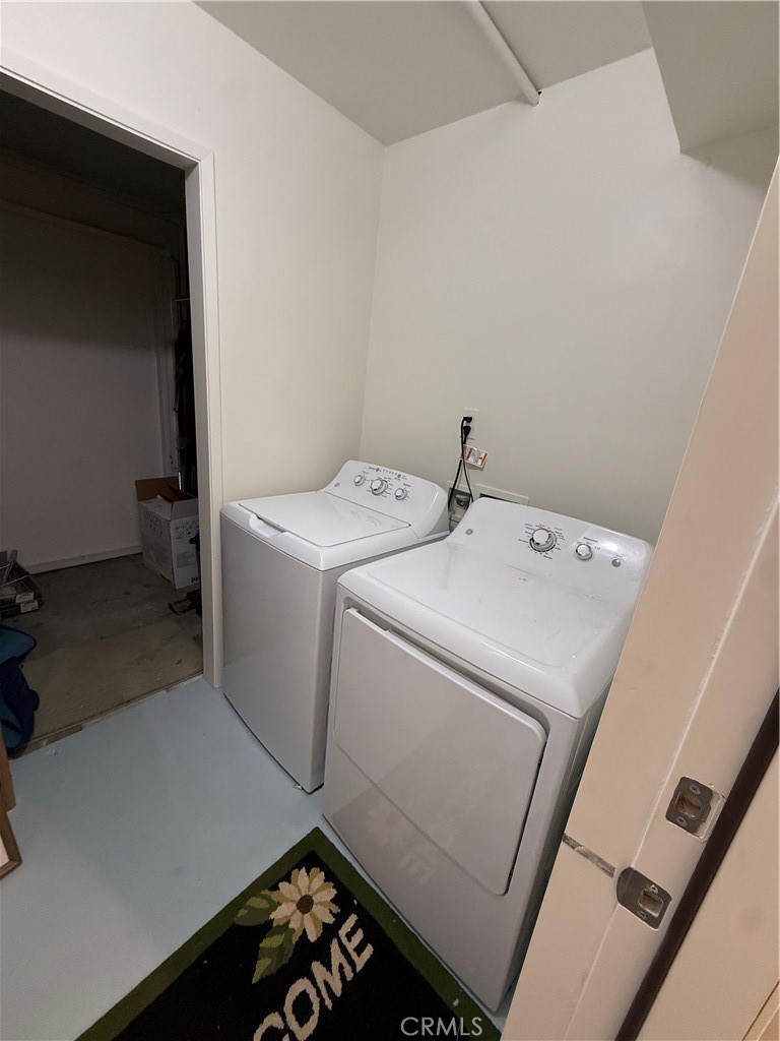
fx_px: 421
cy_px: 520
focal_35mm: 14
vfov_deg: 102.1
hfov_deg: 85.7
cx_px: 390
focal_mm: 2.22
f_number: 2.2
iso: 320
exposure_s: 1/120
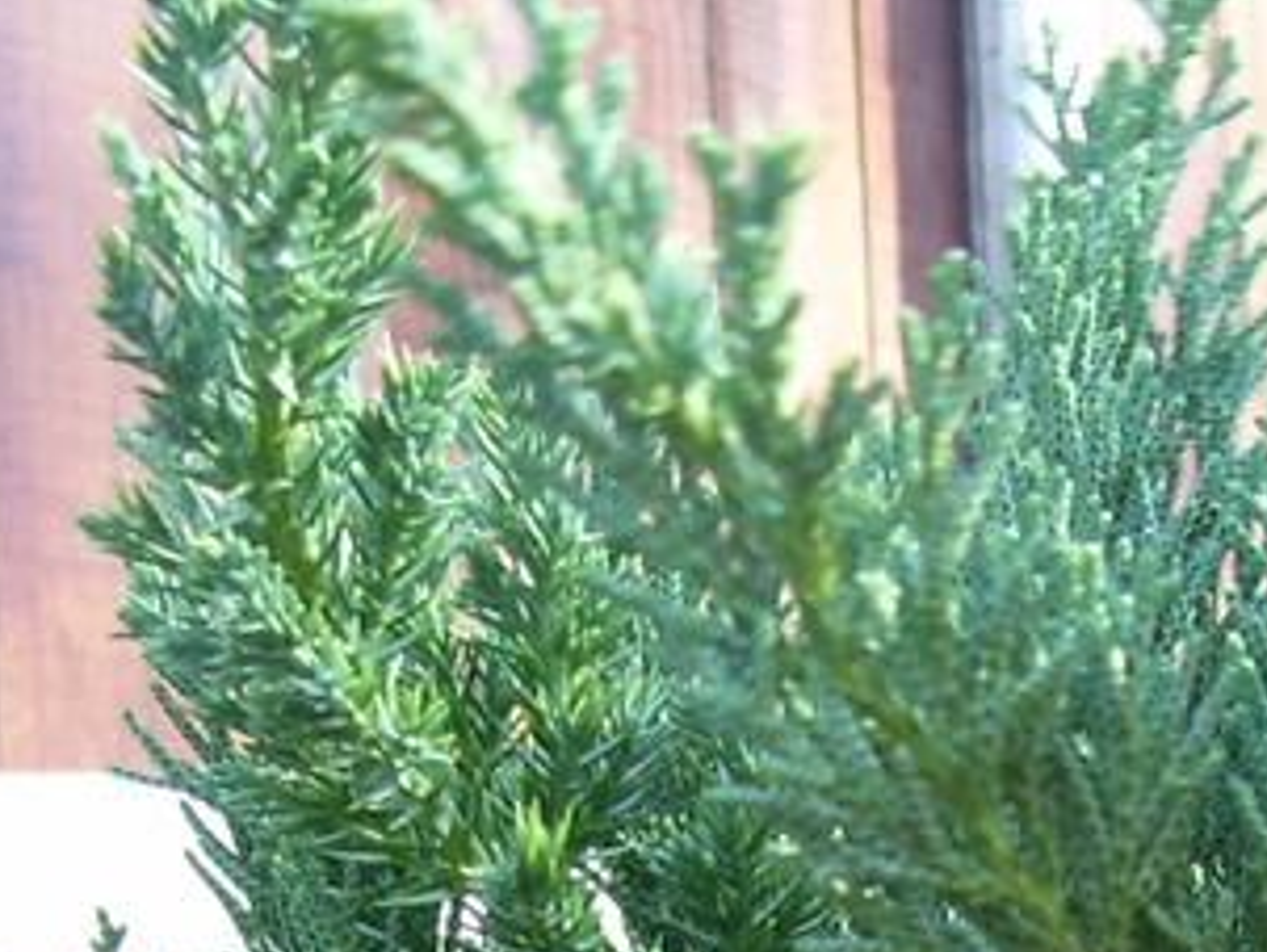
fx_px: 3846
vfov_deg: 13.3
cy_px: 1464
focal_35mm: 105
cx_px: 929
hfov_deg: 18.6
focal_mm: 5.6
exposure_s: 1/60
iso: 80
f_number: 2.7
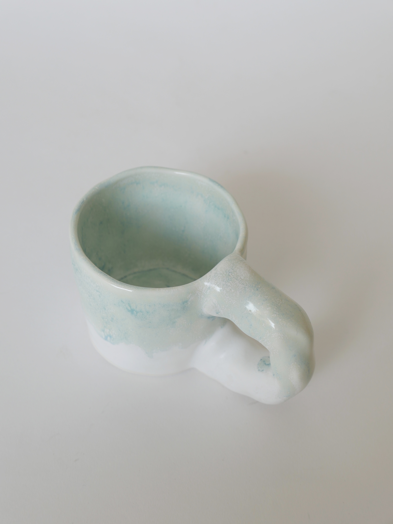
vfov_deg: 45.8
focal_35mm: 41
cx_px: 196
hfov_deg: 35.1
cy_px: 262
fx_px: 621
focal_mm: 18.6
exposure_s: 1/125
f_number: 4.5
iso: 200
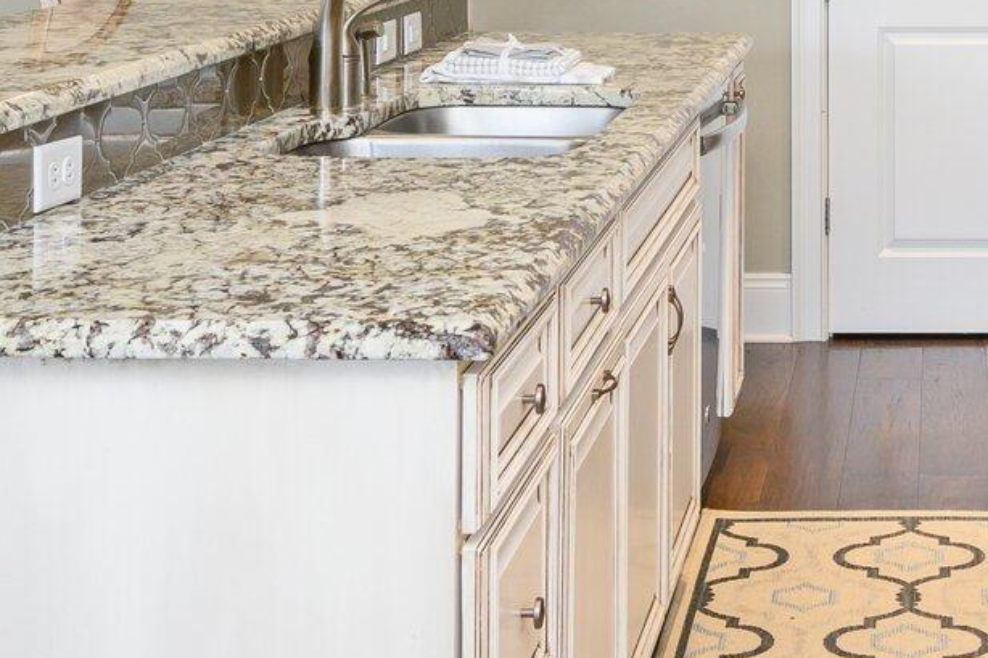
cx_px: 925
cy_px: -134
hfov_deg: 27.6
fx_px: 1920
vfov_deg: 18.4
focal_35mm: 70
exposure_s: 1/30
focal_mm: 21
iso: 500
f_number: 8
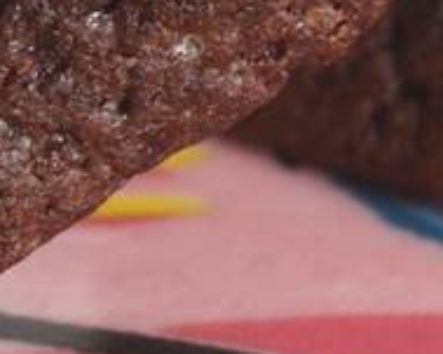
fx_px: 13093
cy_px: -610
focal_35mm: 999
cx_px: -680
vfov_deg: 1.5
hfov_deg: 1.9
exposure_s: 1/30
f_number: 8
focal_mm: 105
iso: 100
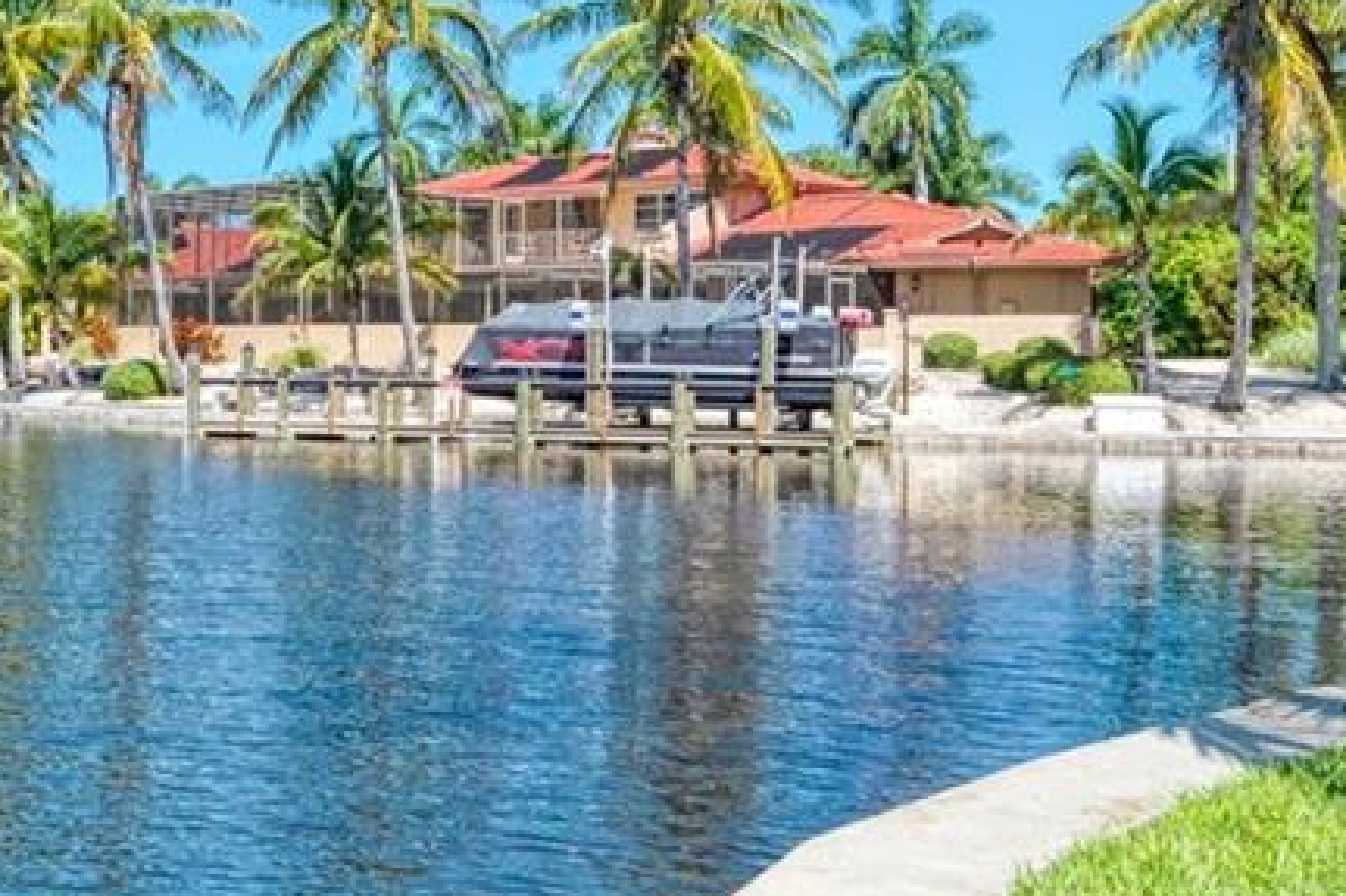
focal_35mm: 52
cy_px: 308
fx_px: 1943
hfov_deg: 36.6
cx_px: 228
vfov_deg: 25.8
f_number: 7.1
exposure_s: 1/200
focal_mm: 14
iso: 400
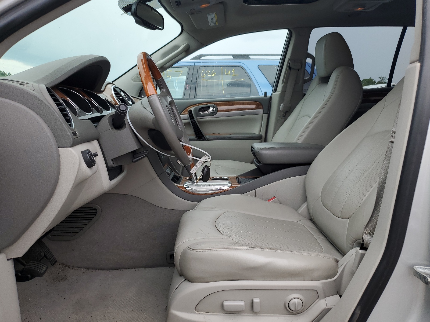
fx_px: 323
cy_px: 161
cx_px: 215
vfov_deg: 53.1
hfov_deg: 67.3
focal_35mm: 26
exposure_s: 1/526
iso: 50
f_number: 1.5
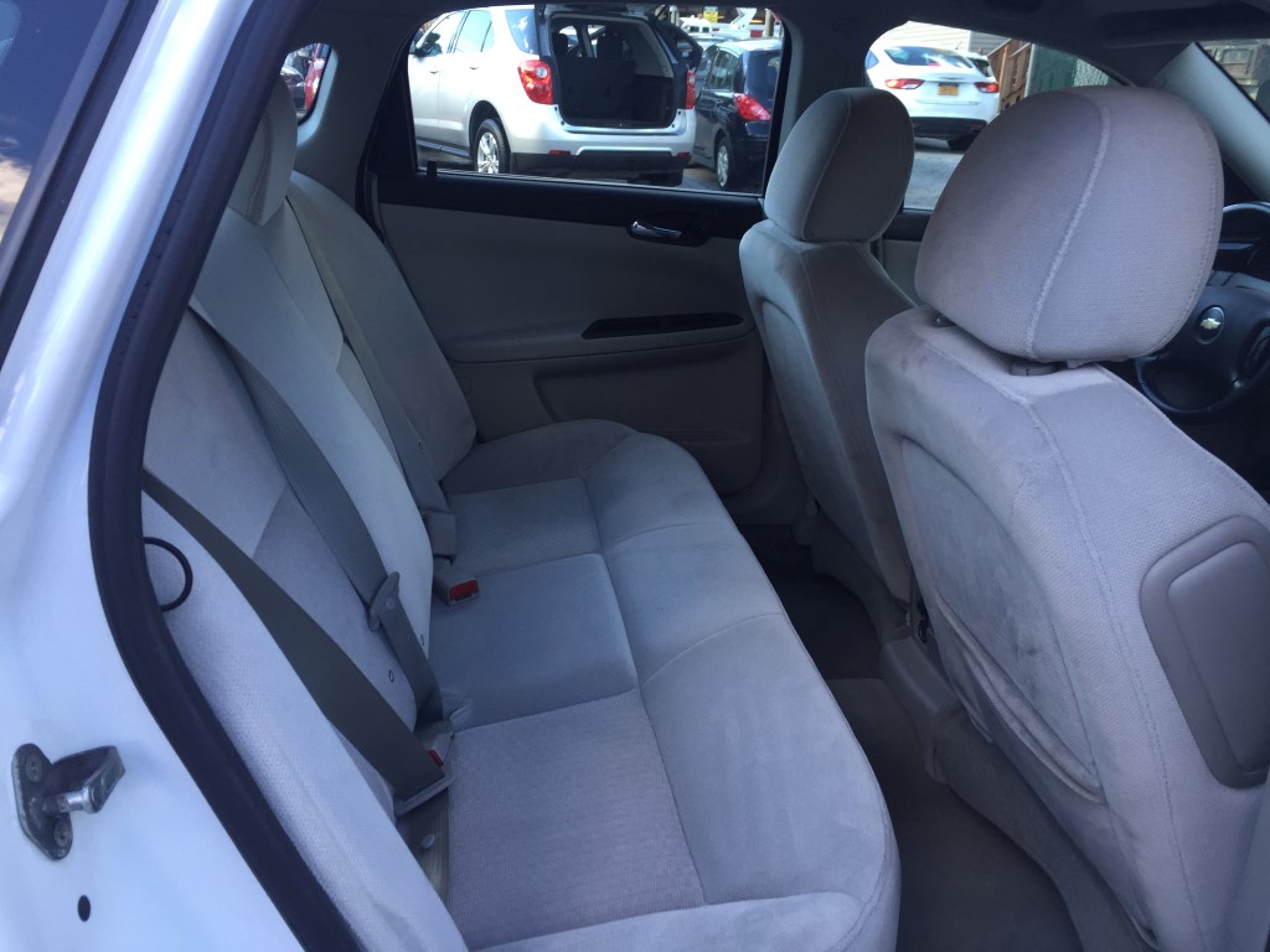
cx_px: 635
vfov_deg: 48.2
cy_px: 476
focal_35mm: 29
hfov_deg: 61.7
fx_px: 1064
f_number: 2.2
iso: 40
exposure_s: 1/120
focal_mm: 4.15
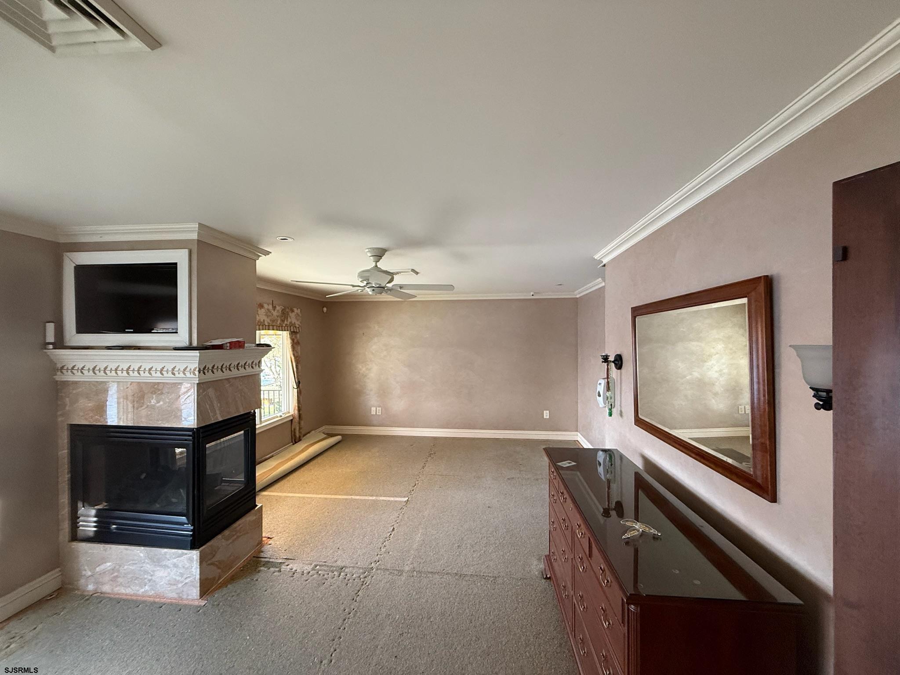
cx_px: 450
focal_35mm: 14
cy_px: 338
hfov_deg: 102.1
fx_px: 364
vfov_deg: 85.7
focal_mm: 2.22
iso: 320
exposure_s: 1/64
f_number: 2.2
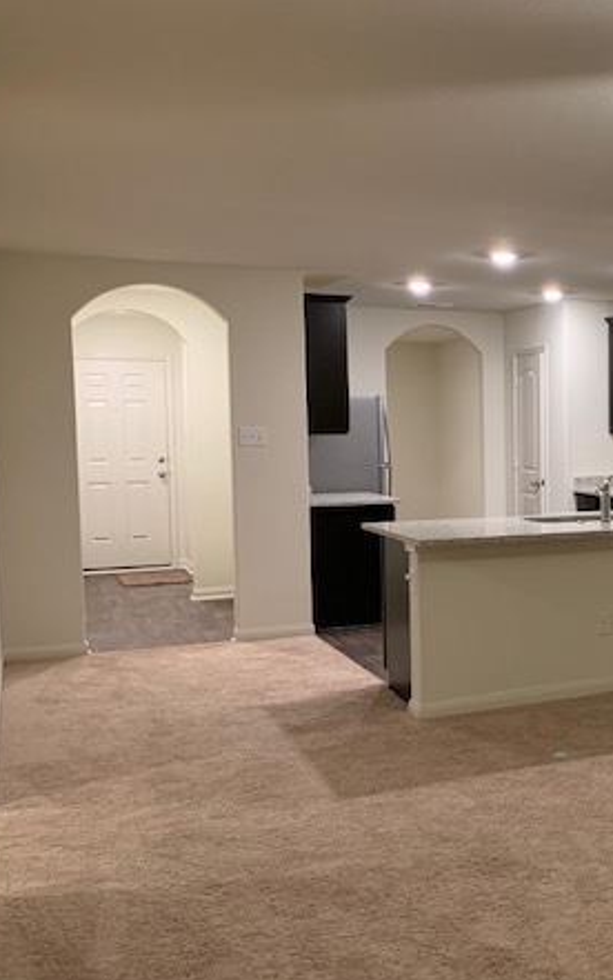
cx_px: 613
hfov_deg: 29.9
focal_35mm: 40
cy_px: 513
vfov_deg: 49.2
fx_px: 1068
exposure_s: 1/60
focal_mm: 4.25
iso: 320
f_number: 1.8
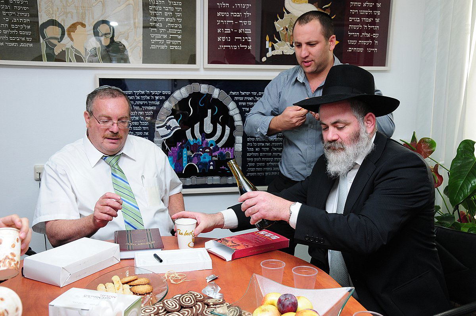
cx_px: 238
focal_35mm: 42
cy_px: 158
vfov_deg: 31.8
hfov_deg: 46.4
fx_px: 555
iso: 400
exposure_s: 1/100
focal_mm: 28
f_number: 5.6
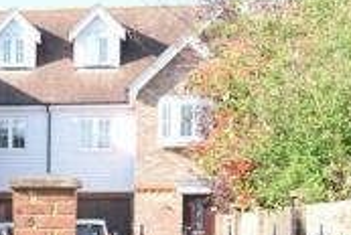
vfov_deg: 10.0
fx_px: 1328
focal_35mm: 136
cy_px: 287
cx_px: -200
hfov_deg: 14.0
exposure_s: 1/150
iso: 160
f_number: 5.6
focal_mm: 24
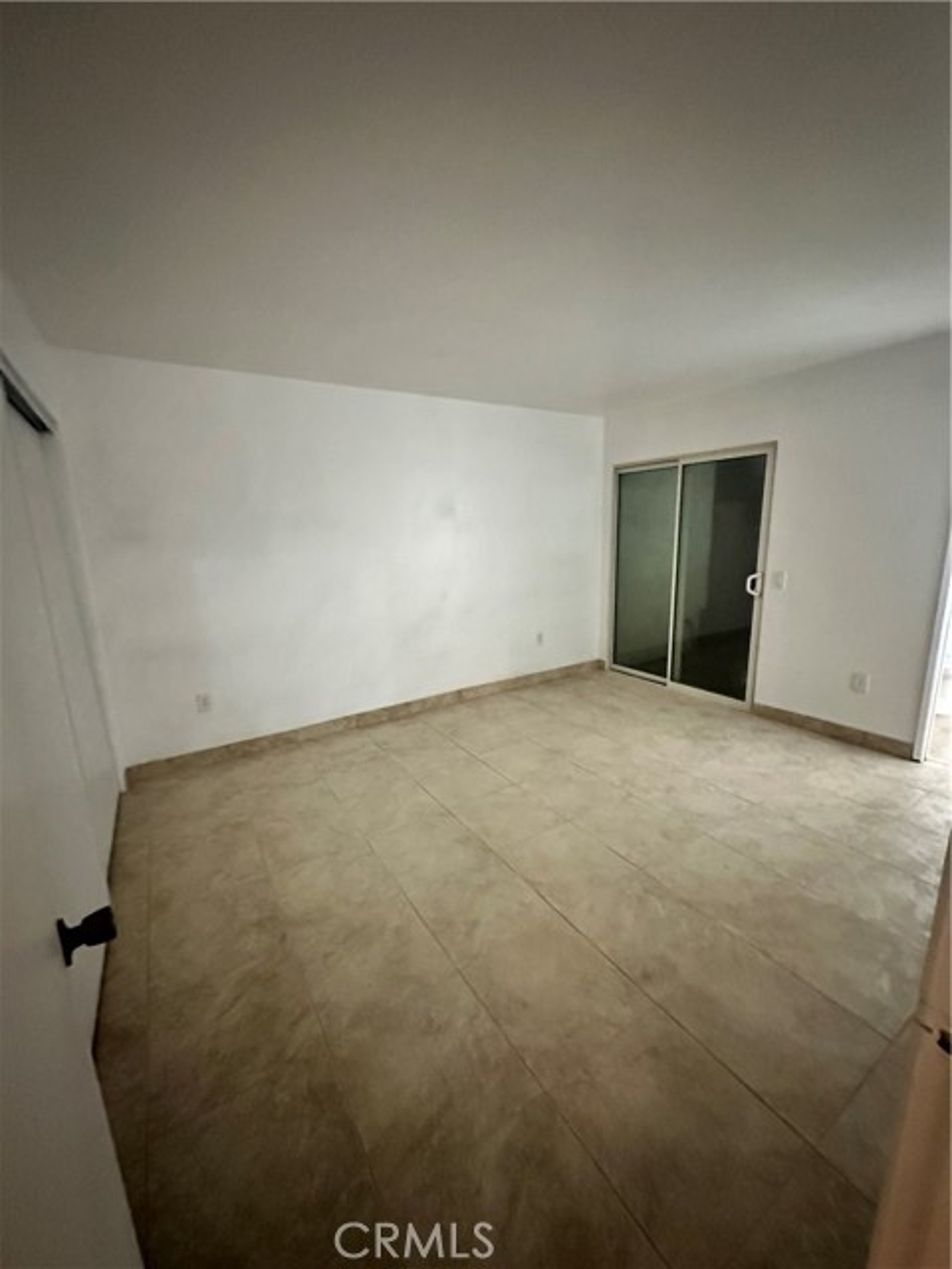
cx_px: 476
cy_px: 634
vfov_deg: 102.1
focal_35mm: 14
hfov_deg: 85.7
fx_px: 513
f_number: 2.2
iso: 1250
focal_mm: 2.22
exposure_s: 1/40
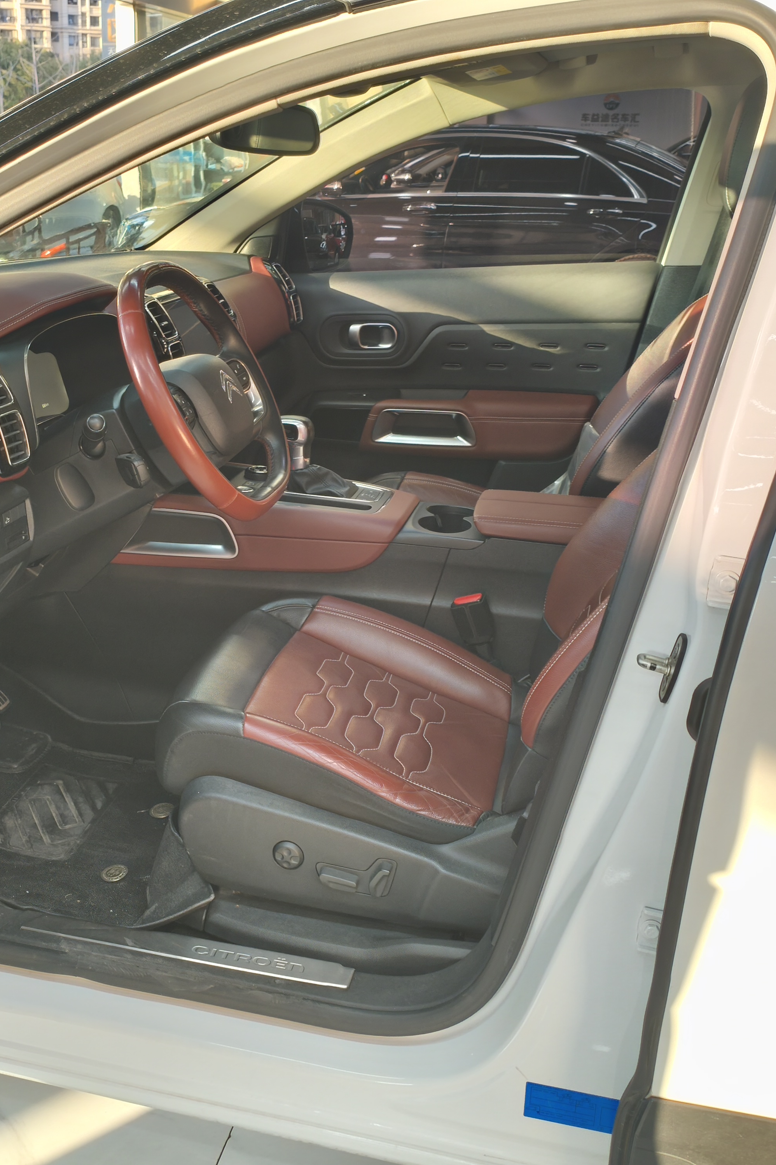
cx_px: 270
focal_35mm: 37
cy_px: 597
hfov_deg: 35.6
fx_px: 1196
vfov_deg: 51.9
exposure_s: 1/50
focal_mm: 4.94
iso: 500
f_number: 1.5
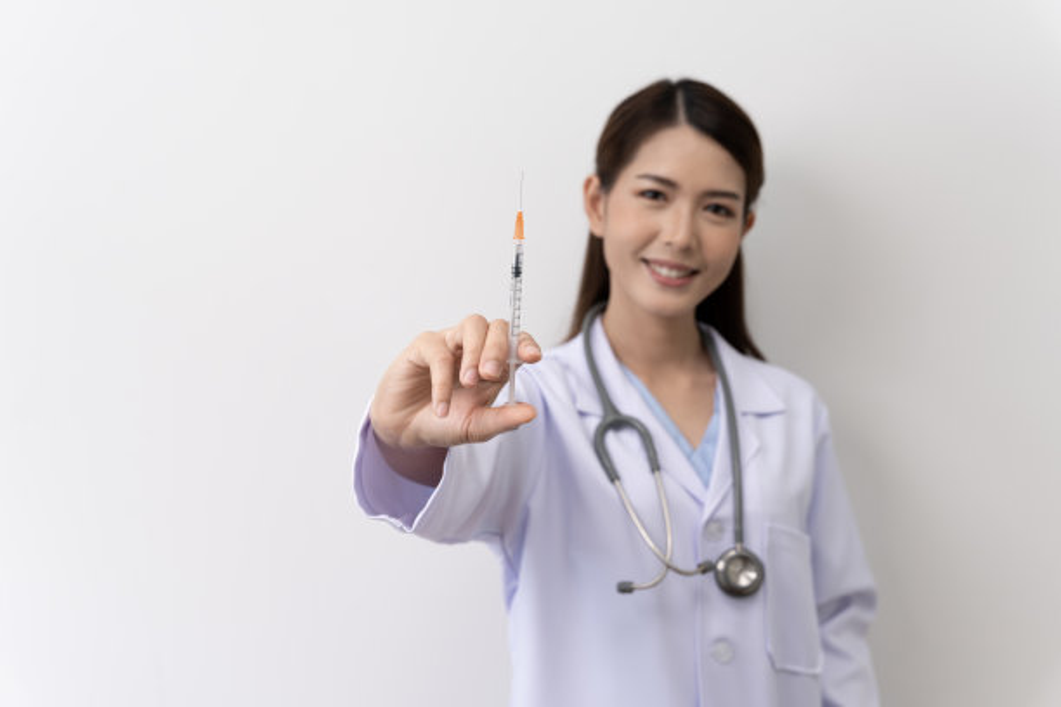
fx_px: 1415
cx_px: 530
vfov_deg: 28.1
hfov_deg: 41.1
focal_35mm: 48
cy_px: 354
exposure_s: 1/80
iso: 320
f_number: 5
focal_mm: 48
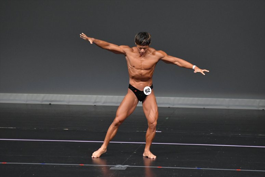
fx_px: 2538
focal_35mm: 345
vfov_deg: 4.0
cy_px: 88
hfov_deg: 6.0
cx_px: 132
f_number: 5.6
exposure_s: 1/400
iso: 4000
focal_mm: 230
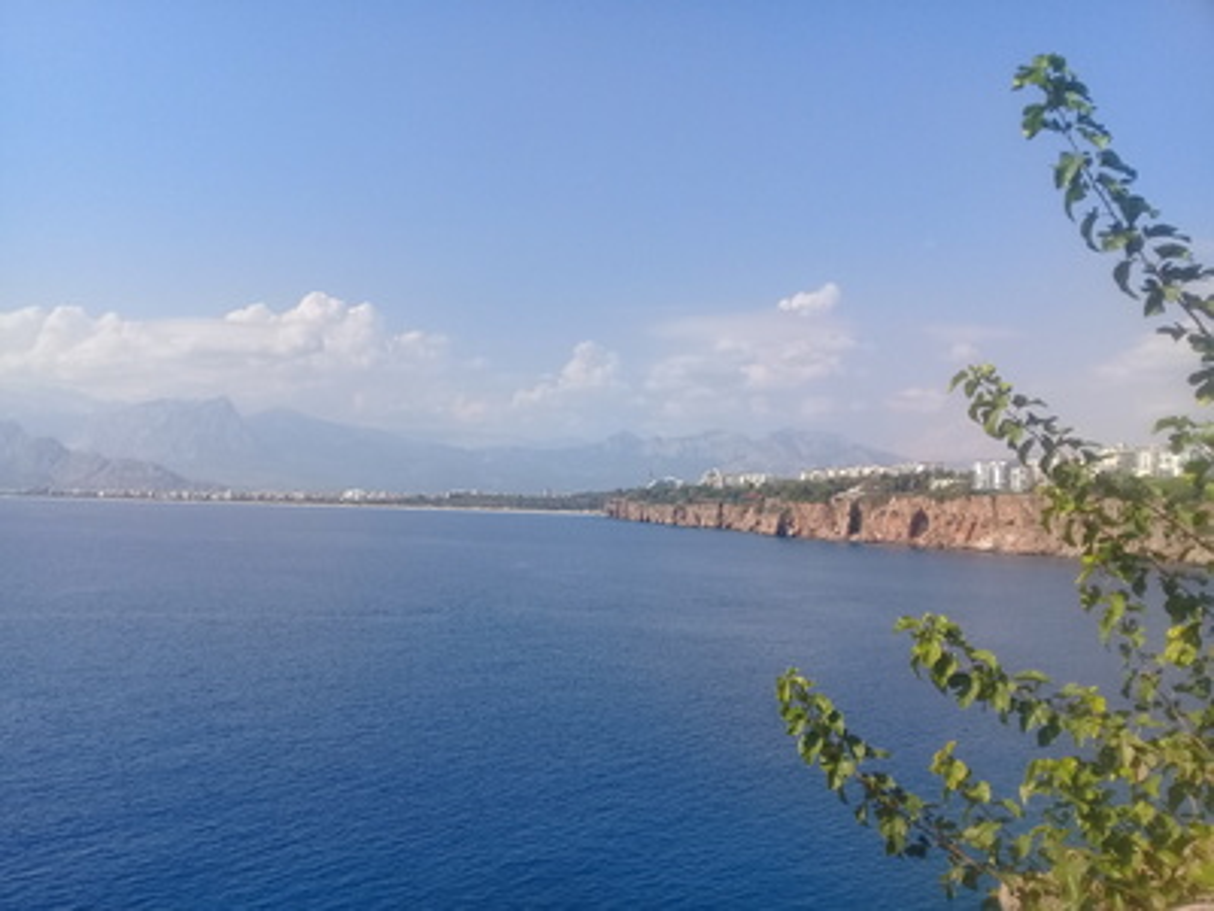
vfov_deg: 45.4
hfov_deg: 58.4
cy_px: 456
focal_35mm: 31
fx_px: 1087
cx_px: 607
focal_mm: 3.3
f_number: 2.2
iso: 50
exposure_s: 1/1613
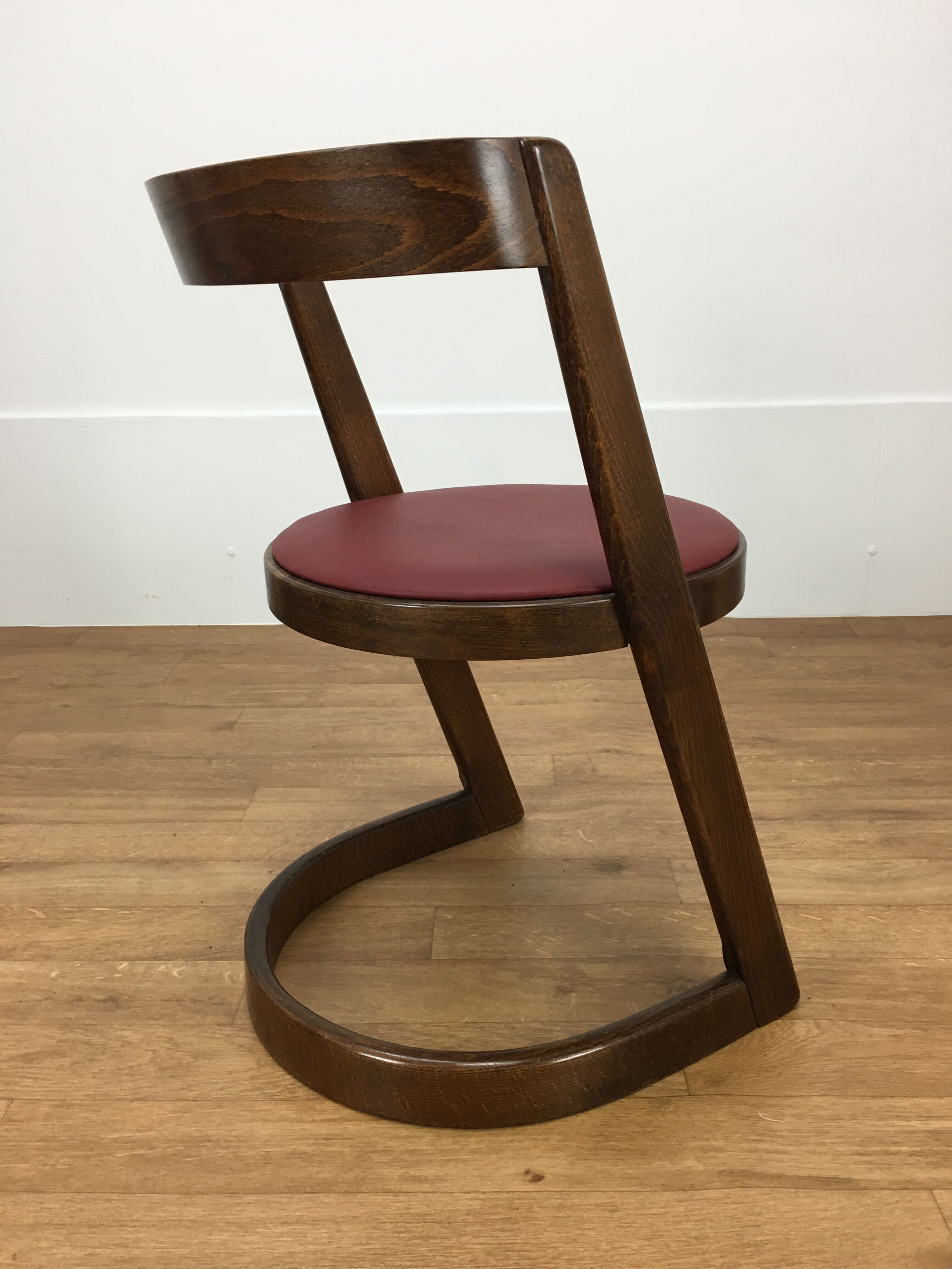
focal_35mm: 29
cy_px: 634
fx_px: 1063
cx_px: 476
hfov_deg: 48.2
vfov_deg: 61.7
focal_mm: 4.15
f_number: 2.2
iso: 50
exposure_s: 1/33
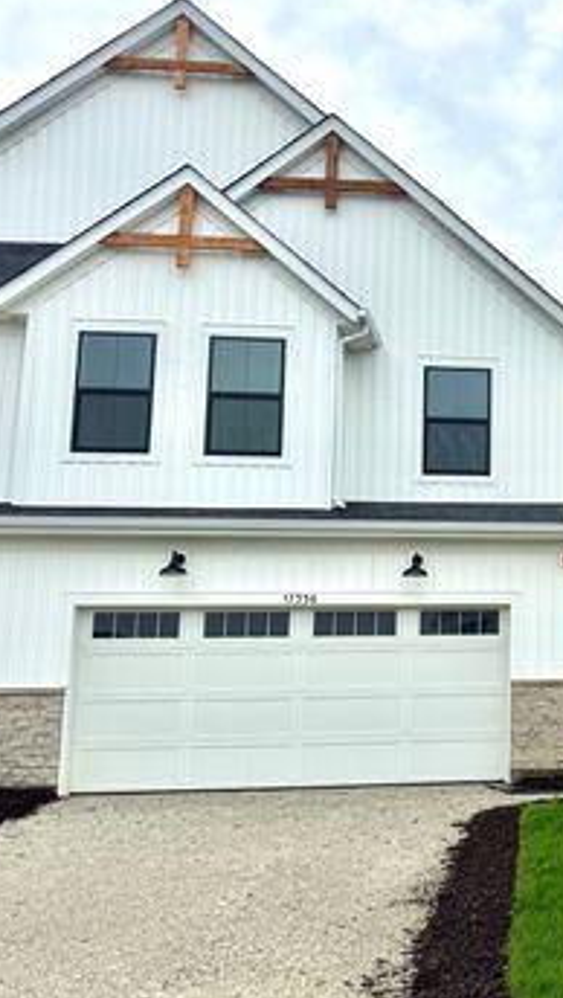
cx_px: 633
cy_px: 529
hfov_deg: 28.2
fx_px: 1007
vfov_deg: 52.7
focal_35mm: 38
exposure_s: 1/7092
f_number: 1.78
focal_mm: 6.76
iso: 80
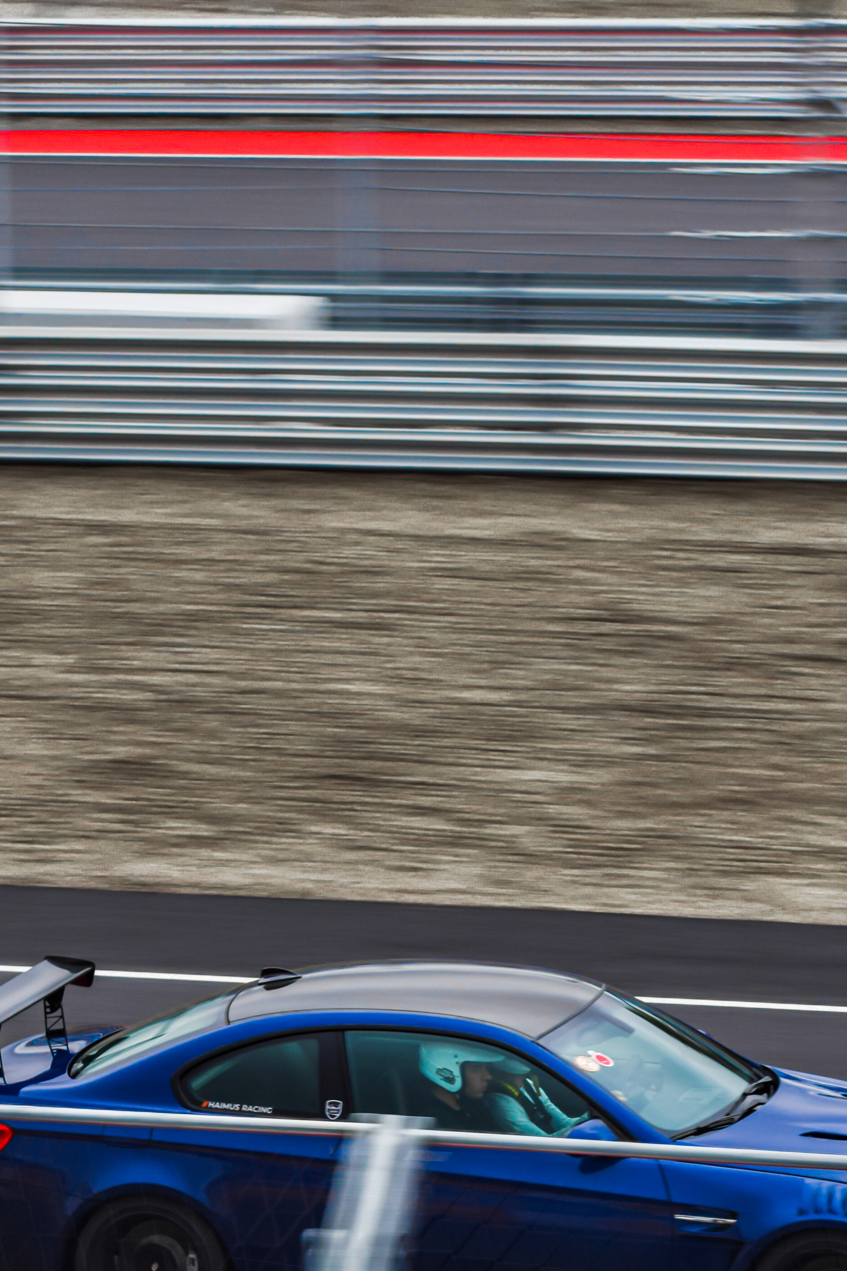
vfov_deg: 11.2
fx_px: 6457
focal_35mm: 183
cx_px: 467
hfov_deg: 7.5
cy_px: 822
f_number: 8
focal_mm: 72
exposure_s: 1/250
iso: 200
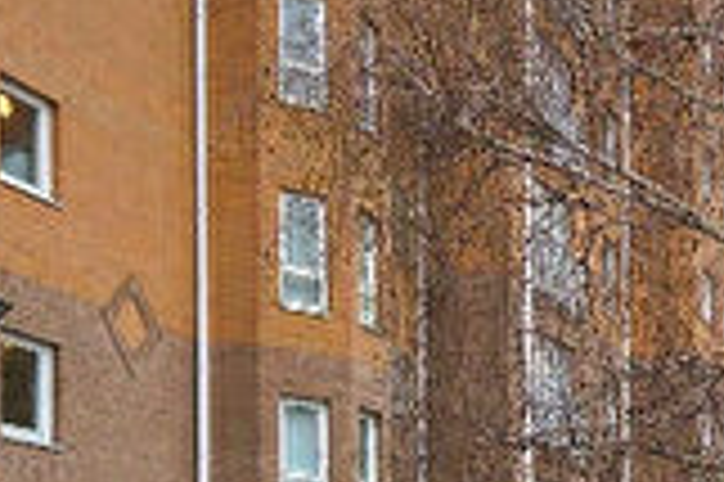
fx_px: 1226
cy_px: 173
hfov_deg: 21.7
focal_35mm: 61
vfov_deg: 22.2
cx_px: 1291
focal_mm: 14
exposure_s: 1/640
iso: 500
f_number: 4
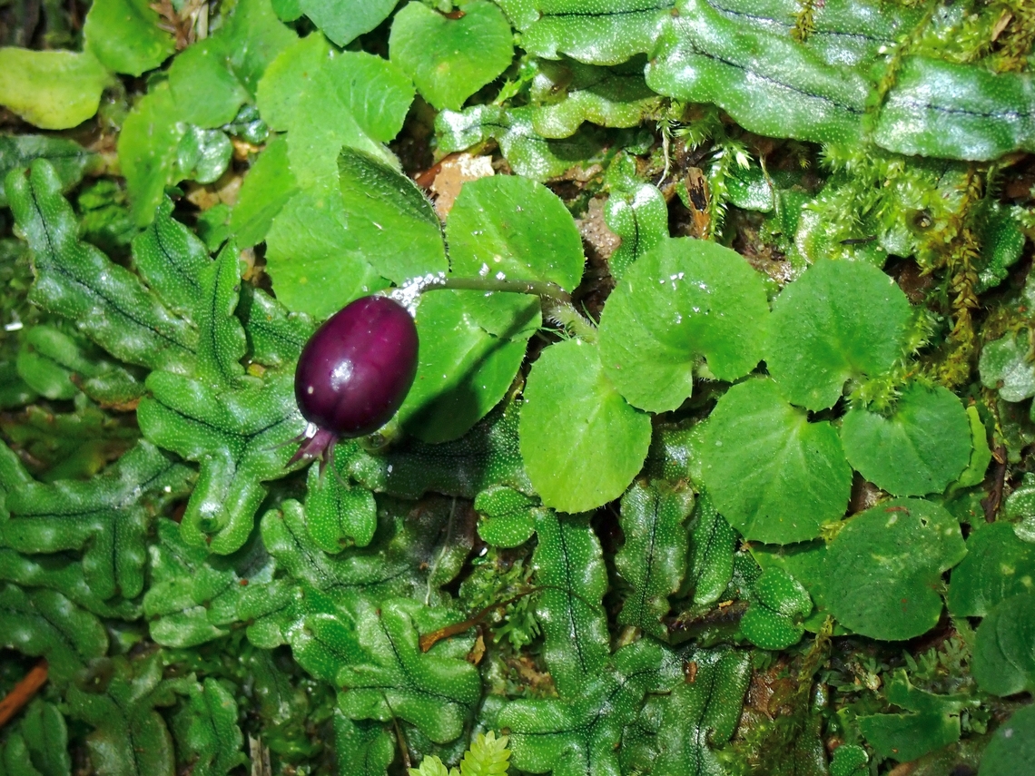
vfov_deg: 14.8
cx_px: 518
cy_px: 388
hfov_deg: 19.6
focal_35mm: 100
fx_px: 2990
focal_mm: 18
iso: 200
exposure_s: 1/200
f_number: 6.3
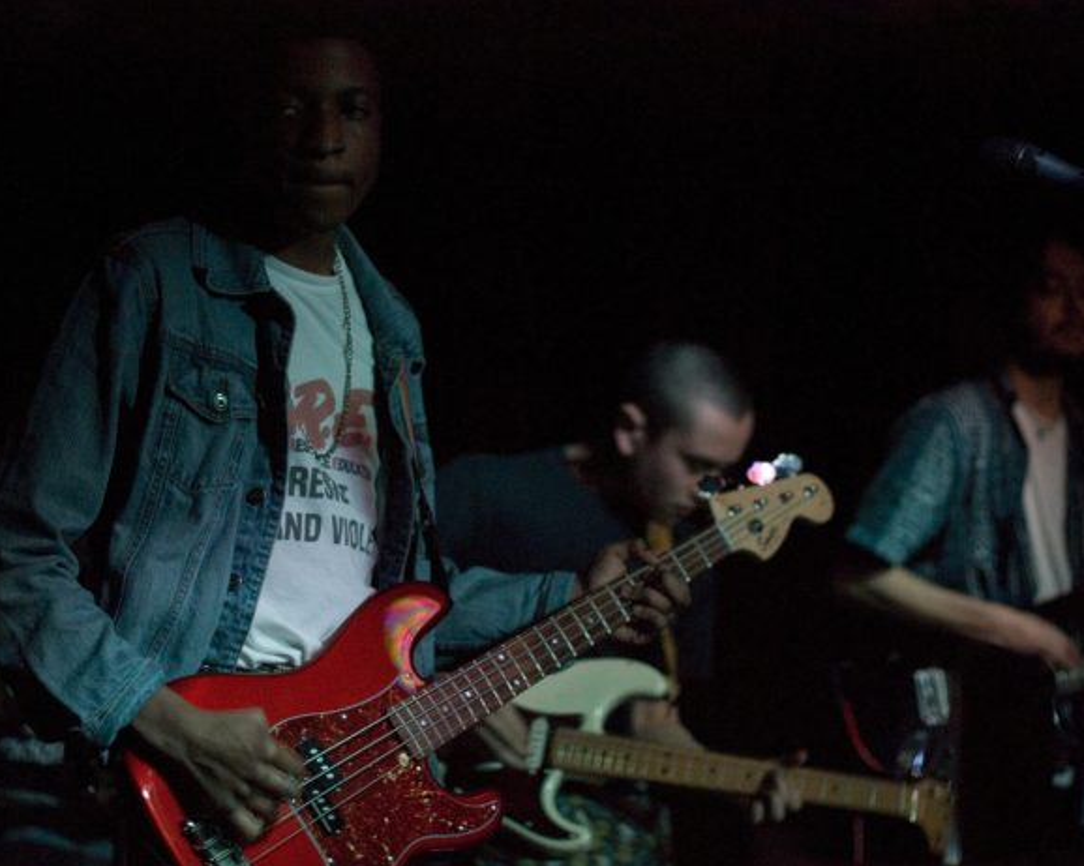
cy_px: 435
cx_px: 552
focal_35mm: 85
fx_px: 2726
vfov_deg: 18.1
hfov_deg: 22.5
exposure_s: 1/125
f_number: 1.4
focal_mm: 50
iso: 1250
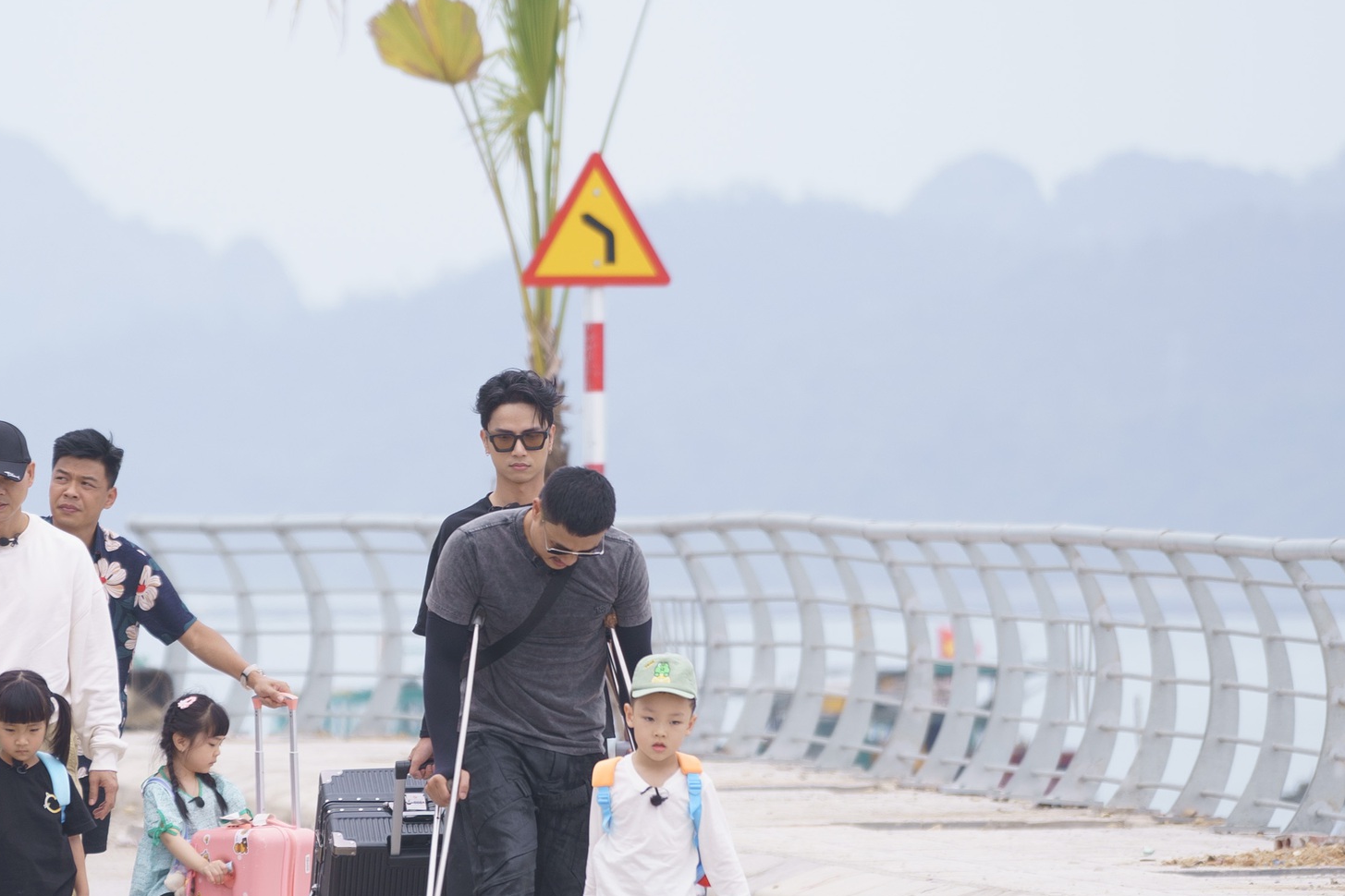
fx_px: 19725
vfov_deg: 2.6
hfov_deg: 3.9
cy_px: 463
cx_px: 385
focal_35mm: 528
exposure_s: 1/400
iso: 100
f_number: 4
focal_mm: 200
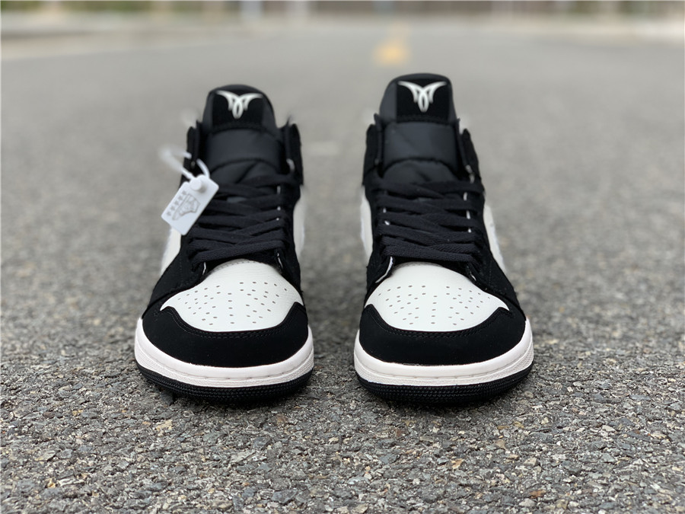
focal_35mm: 52
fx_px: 1029
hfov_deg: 36.8
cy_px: 257
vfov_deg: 28.0
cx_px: 342
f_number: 2.4
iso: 16
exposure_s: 1/122
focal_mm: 6
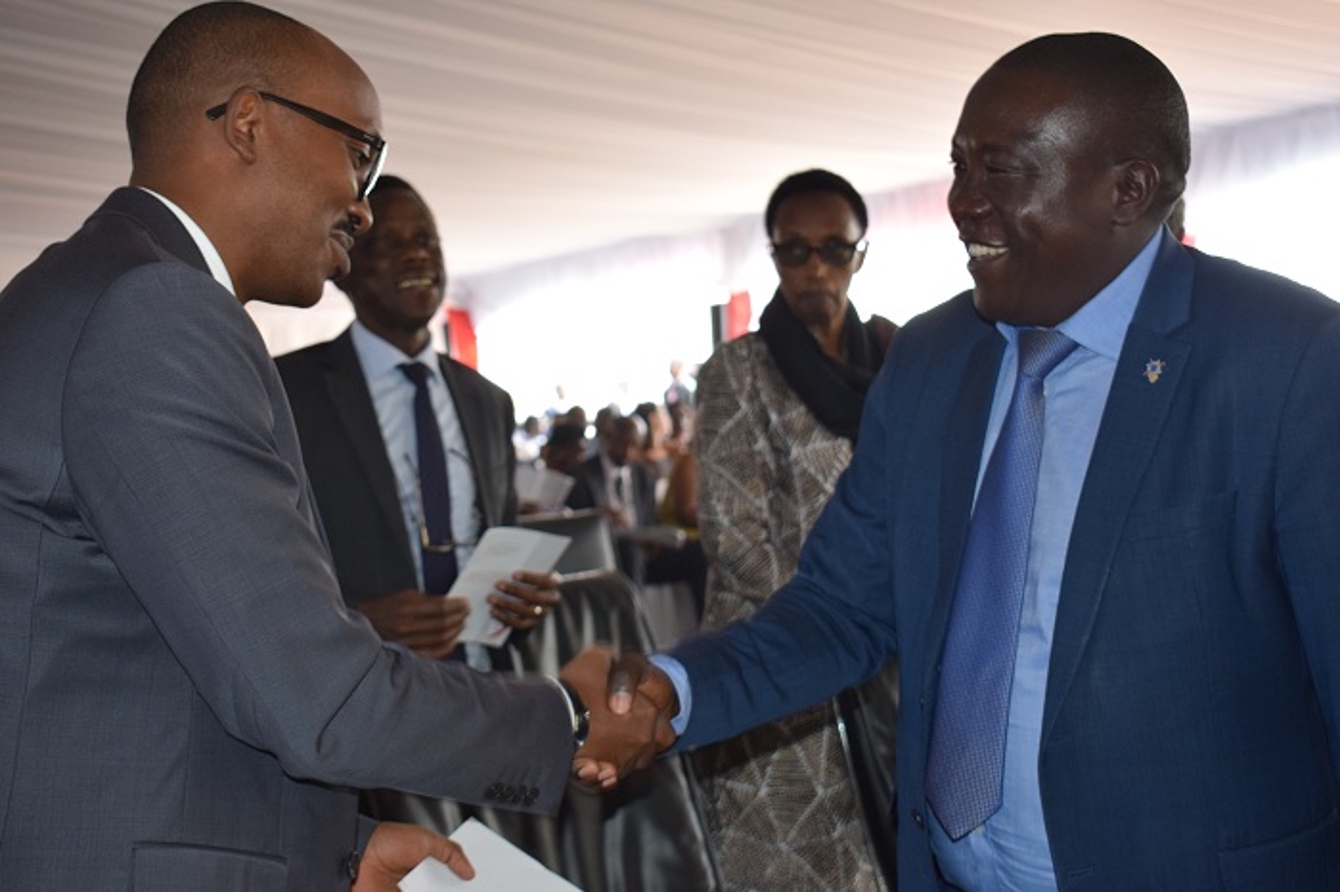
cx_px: 670
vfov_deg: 25.0
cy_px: 446
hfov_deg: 36.9
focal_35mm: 54
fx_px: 2009
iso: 800
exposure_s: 1/125
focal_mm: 36
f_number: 5.6
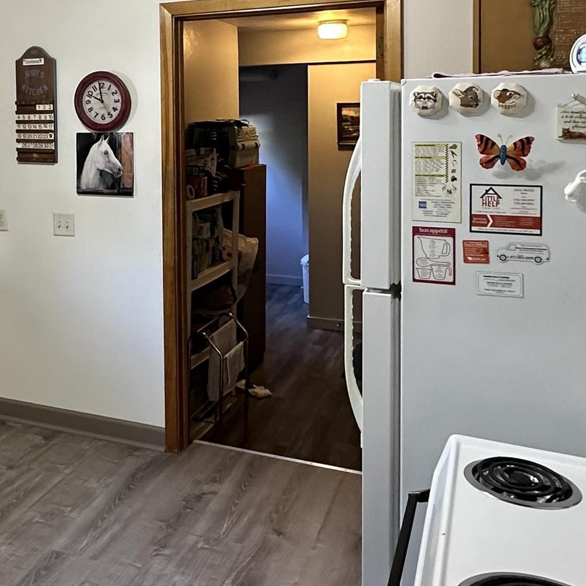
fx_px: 766
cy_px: 147
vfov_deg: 40.7
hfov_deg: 40.1
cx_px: 114
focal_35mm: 40
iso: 320
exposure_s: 1/60
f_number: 2.2
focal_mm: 2.22
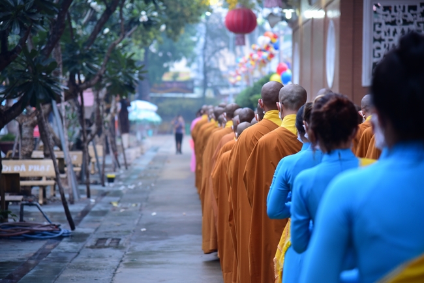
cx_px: 212
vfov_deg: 11.4
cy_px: 142
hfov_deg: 17.1
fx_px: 1414
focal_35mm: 120
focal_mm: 120
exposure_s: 1/80
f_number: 4
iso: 1250
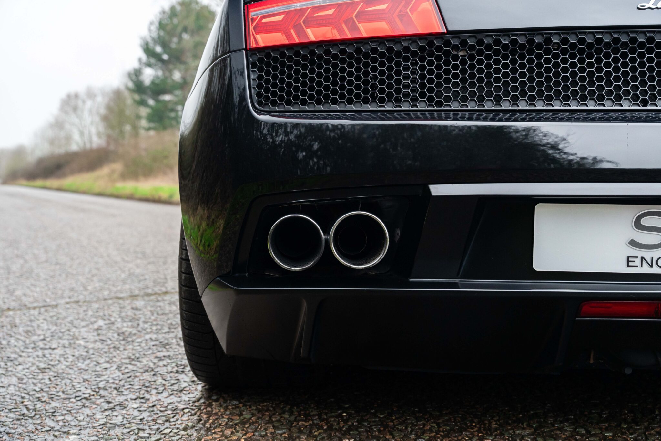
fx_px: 767
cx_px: 330
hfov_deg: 46.6
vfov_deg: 32.0
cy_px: 220
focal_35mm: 42
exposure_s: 1/250
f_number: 5
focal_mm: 41.8
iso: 2000
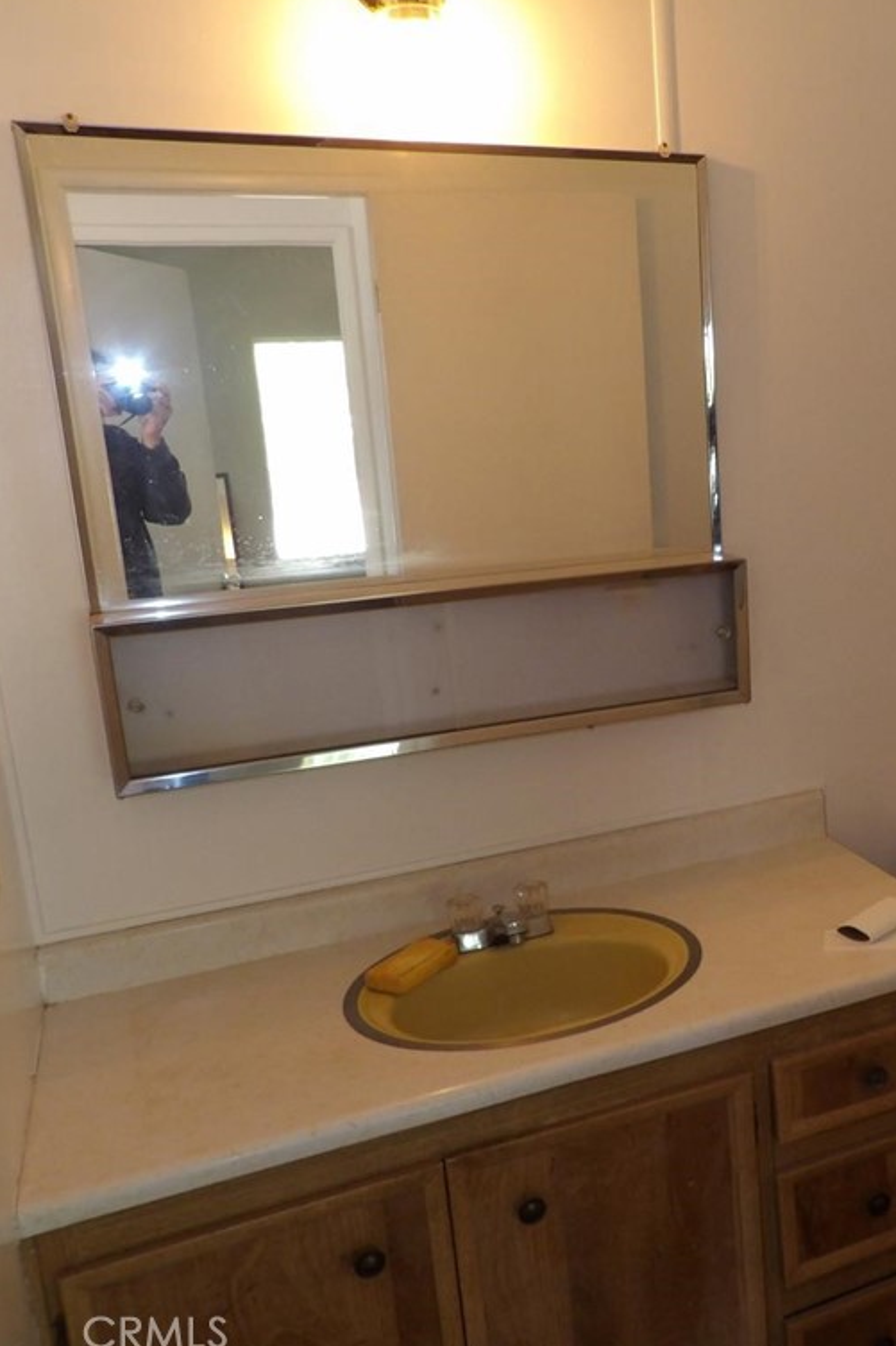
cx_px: 783
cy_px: 671
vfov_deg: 55.8
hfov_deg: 36.7
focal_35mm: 34
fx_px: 1270
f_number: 3.2
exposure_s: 1/33
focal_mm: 4.3
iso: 200
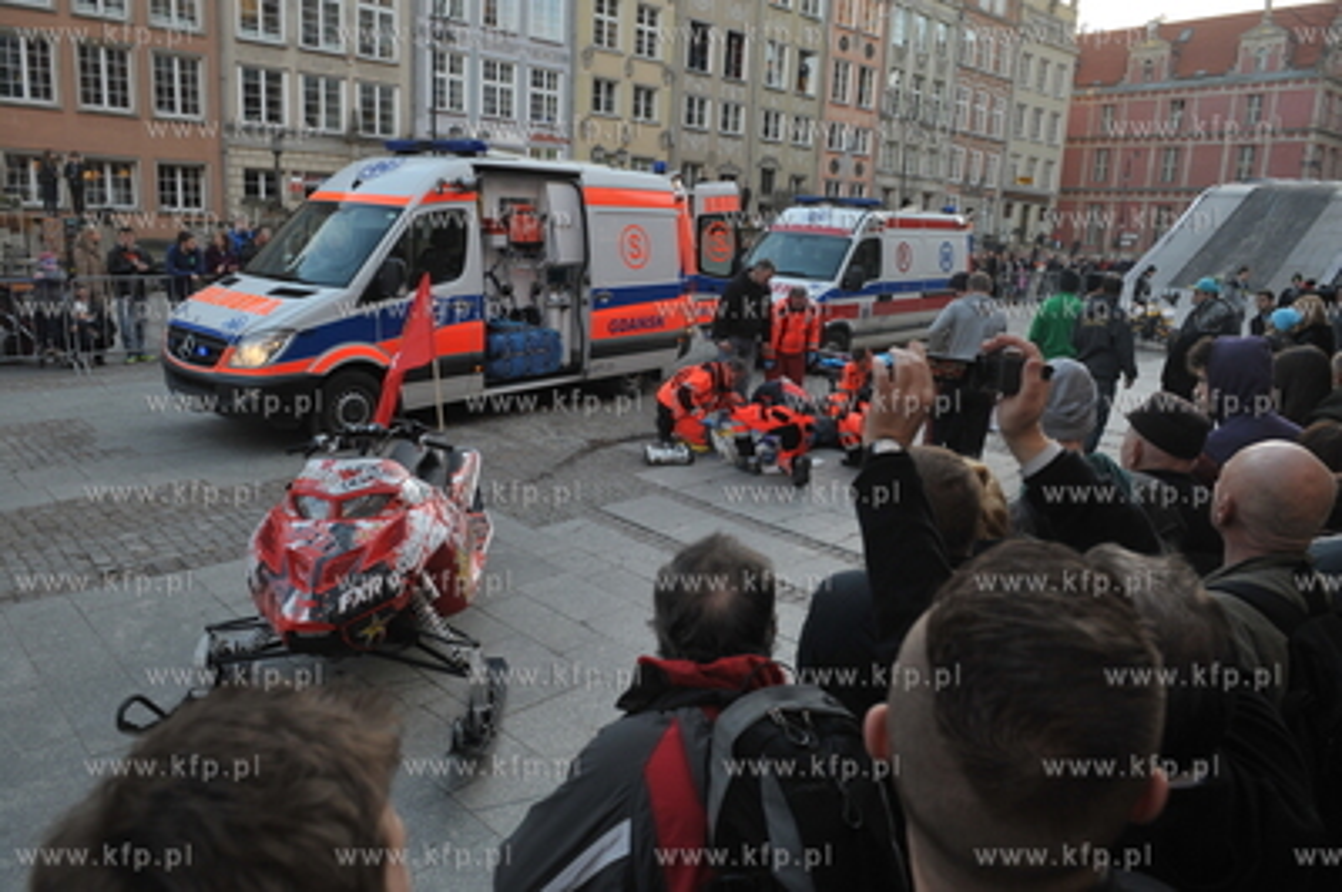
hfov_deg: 73.8
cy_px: 446
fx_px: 894
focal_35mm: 24
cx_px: 671
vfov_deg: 53.1
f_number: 5.6
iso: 640
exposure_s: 1/200
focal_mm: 24
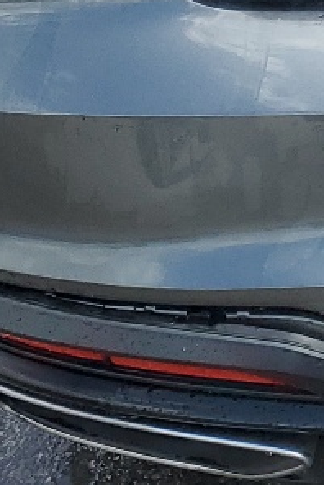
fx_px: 1966
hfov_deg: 8.3
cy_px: -247
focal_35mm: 146
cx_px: 900
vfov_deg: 13.2
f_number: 1.5
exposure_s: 1/2000
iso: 50
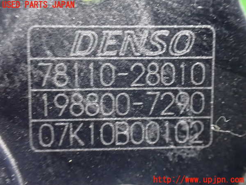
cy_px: 92
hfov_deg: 45.8
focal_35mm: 41
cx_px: 123
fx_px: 291
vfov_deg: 35.1
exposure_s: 1/13
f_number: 2.8
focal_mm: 7.31
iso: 1600
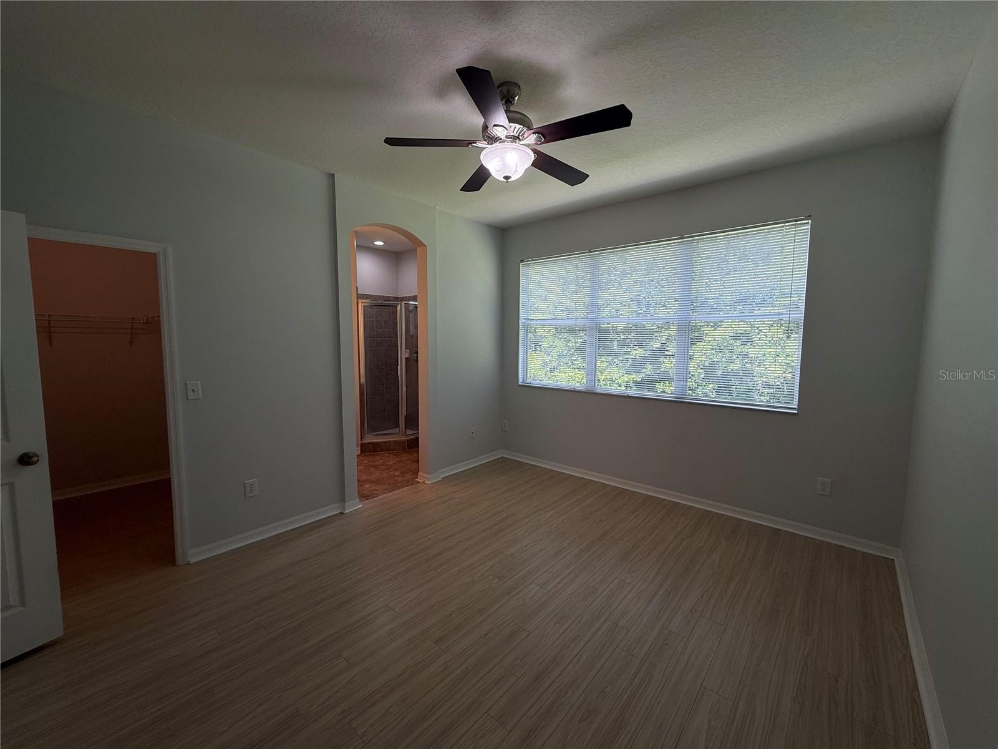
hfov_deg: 102.1
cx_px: 499
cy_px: 374
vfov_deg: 85.7
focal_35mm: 14
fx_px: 404
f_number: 2.2
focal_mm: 2.22
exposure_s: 1/127
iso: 50
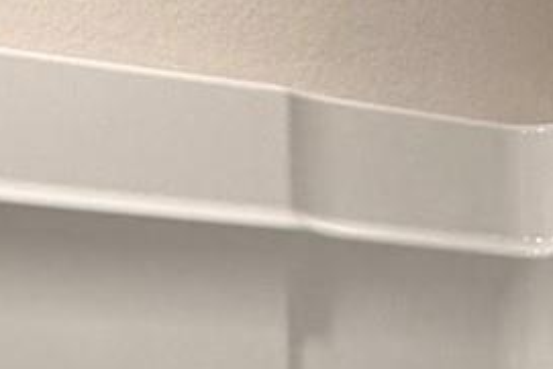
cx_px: 406
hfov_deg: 18.5
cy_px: 1158
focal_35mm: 110
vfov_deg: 9.4
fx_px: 1691
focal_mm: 2.22
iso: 125
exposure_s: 1/120
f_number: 2.2
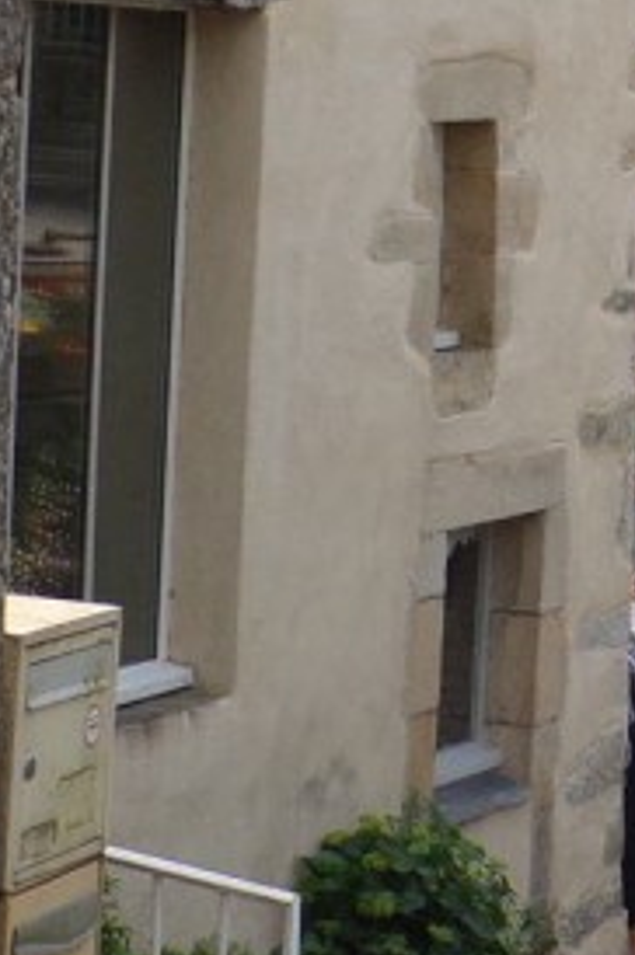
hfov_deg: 9.3
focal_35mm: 144
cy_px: 209
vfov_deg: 14.2
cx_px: 851
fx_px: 3819
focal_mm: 6.6
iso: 80
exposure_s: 1/400
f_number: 4.7
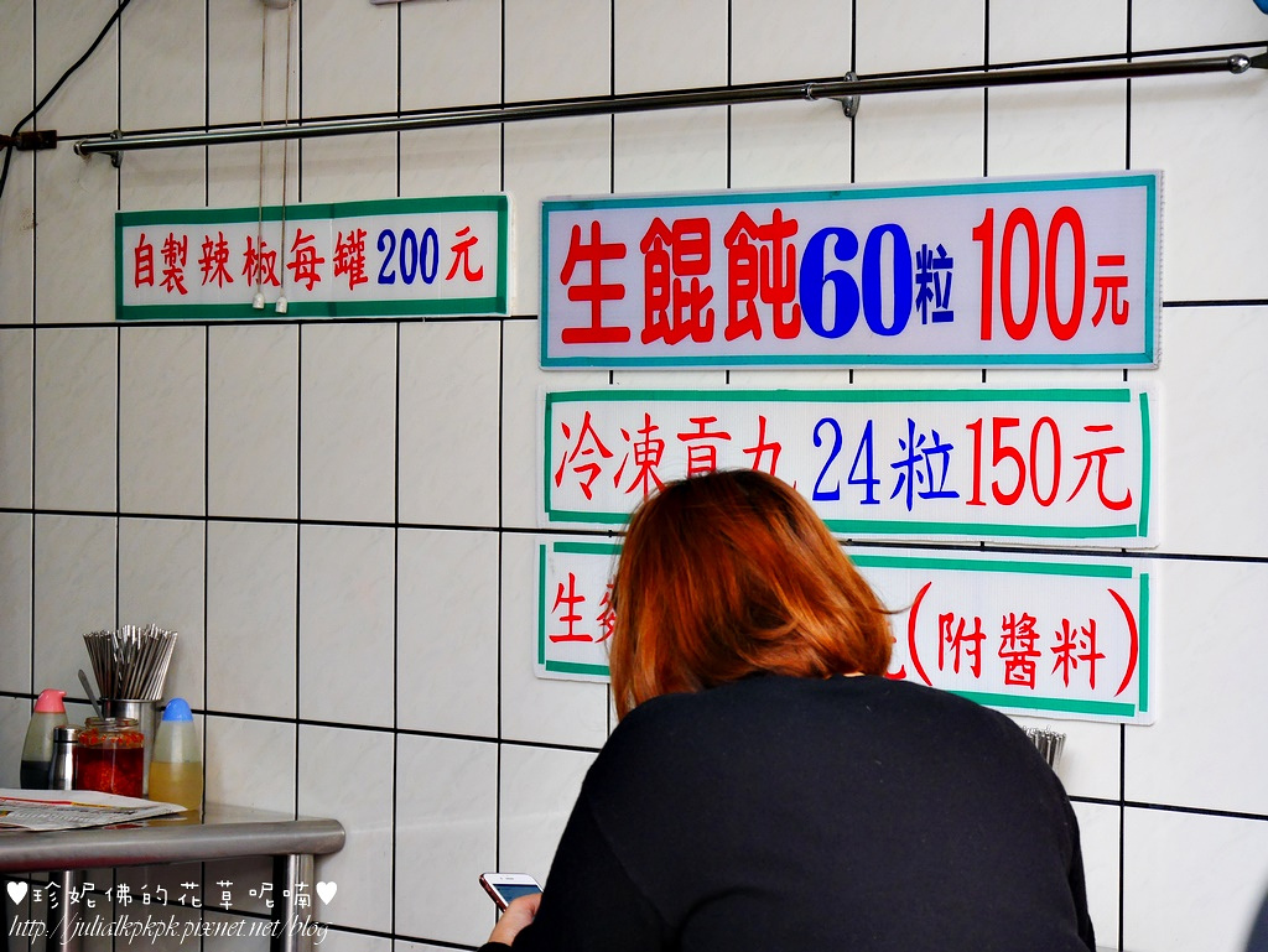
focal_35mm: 122
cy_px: 476
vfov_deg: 12.2
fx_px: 4471
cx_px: 634
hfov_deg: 16.1
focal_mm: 61
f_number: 5.2
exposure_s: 1/125
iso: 1000
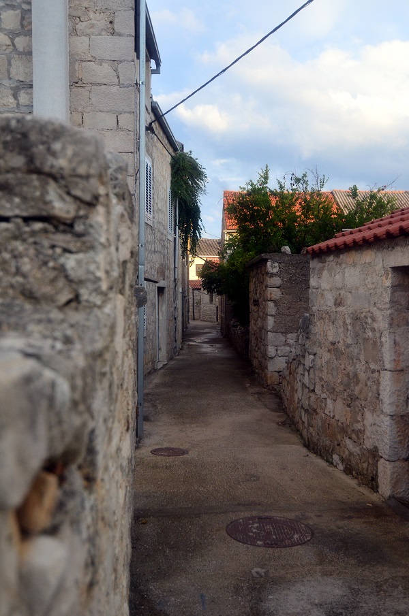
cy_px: 308
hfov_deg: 36.7
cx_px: 204
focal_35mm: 36
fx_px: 616
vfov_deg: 53.2
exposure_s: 1/1600
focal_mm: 24
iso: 640
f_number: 5
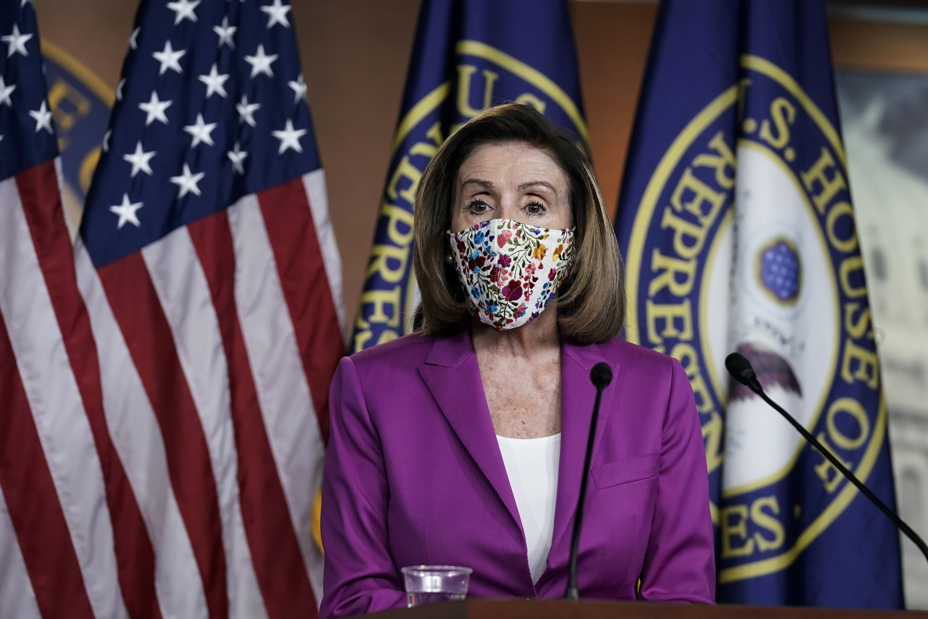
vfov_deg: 5.4
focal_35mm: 256
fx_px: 6599
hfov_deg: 8.0
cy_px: 310
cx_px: 464
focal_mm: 171
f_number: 3.2
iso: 2000
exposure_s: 1/500
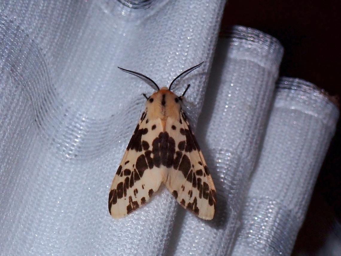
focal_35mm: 100
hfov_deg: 19.6
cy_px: 128
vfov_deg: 14.8
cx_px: 170
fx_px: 985
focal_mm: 18
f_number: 6.3
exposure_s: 1/200
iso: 200
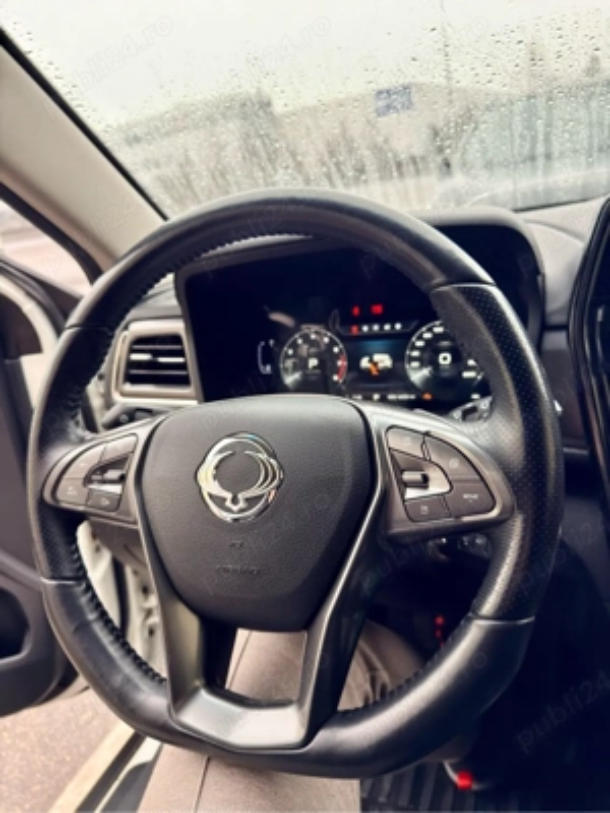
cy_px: 406
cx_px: 305
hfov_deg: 56.8
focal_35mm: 24
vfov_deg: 71.6
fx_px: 564
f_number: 1.78
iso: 160
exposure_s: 1/66
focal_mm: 6.76
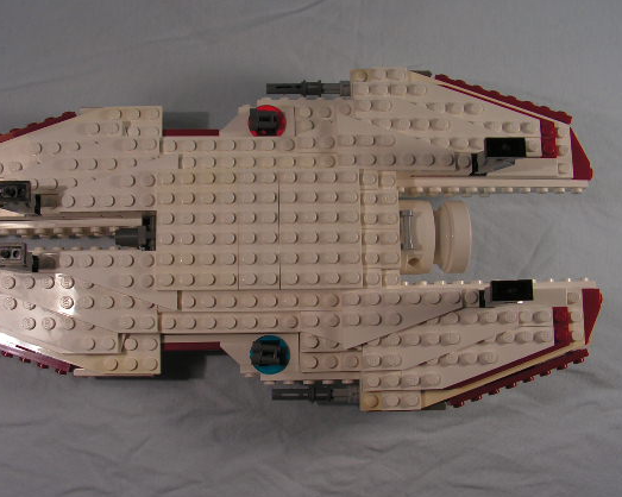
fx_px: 791
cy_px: 254
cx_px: 274
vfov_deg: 34.9
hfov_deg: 42.8
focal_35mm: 43
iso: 64
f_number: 3.2
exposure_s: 1/60
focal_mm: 6
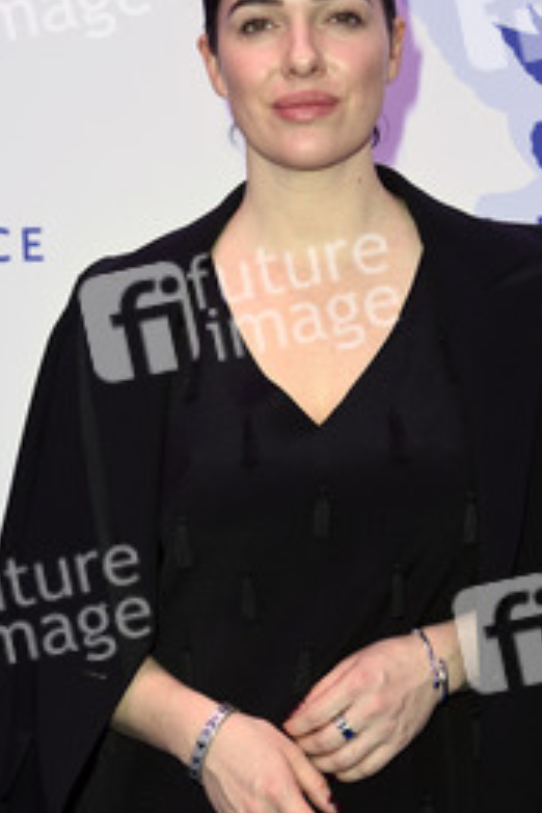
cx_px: 330
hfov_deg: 9.7
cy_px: 464
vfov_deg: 14.5
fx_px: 3184
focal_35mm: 141
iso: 640
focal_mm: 92
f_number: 5.6
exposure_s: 1/250
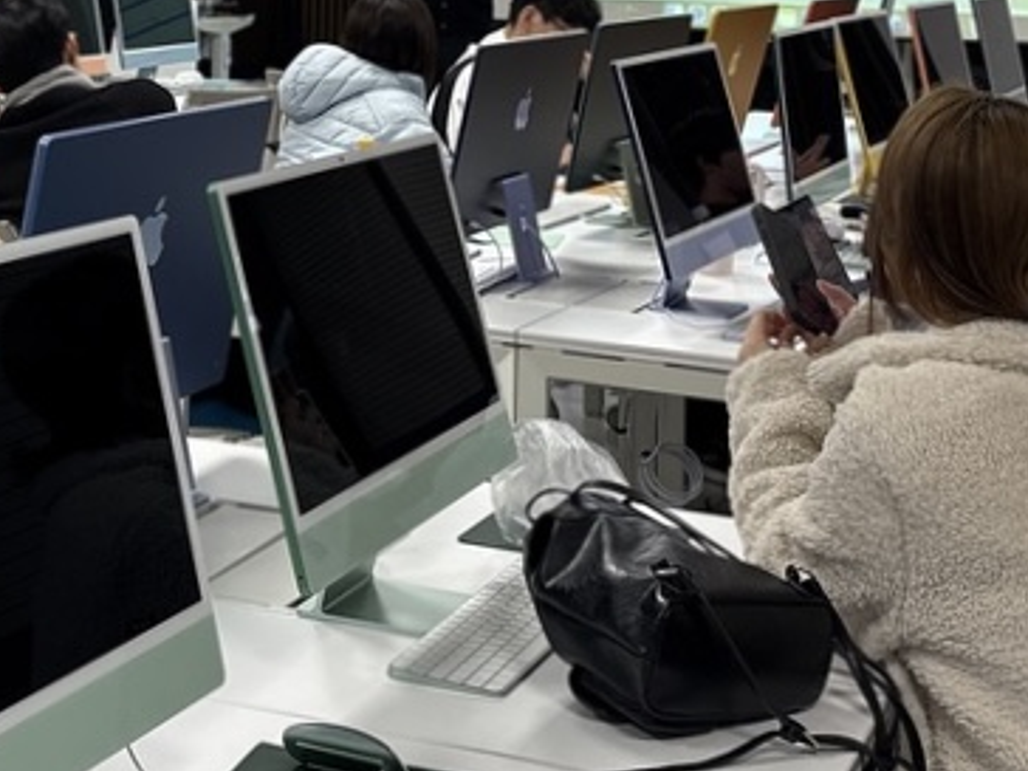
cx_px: 460
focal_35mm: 55
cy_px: 168
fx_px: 1633
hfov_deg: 34.9
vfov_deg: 26.1
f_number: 1.6
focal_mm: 5.96
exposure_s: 1/157
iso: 125
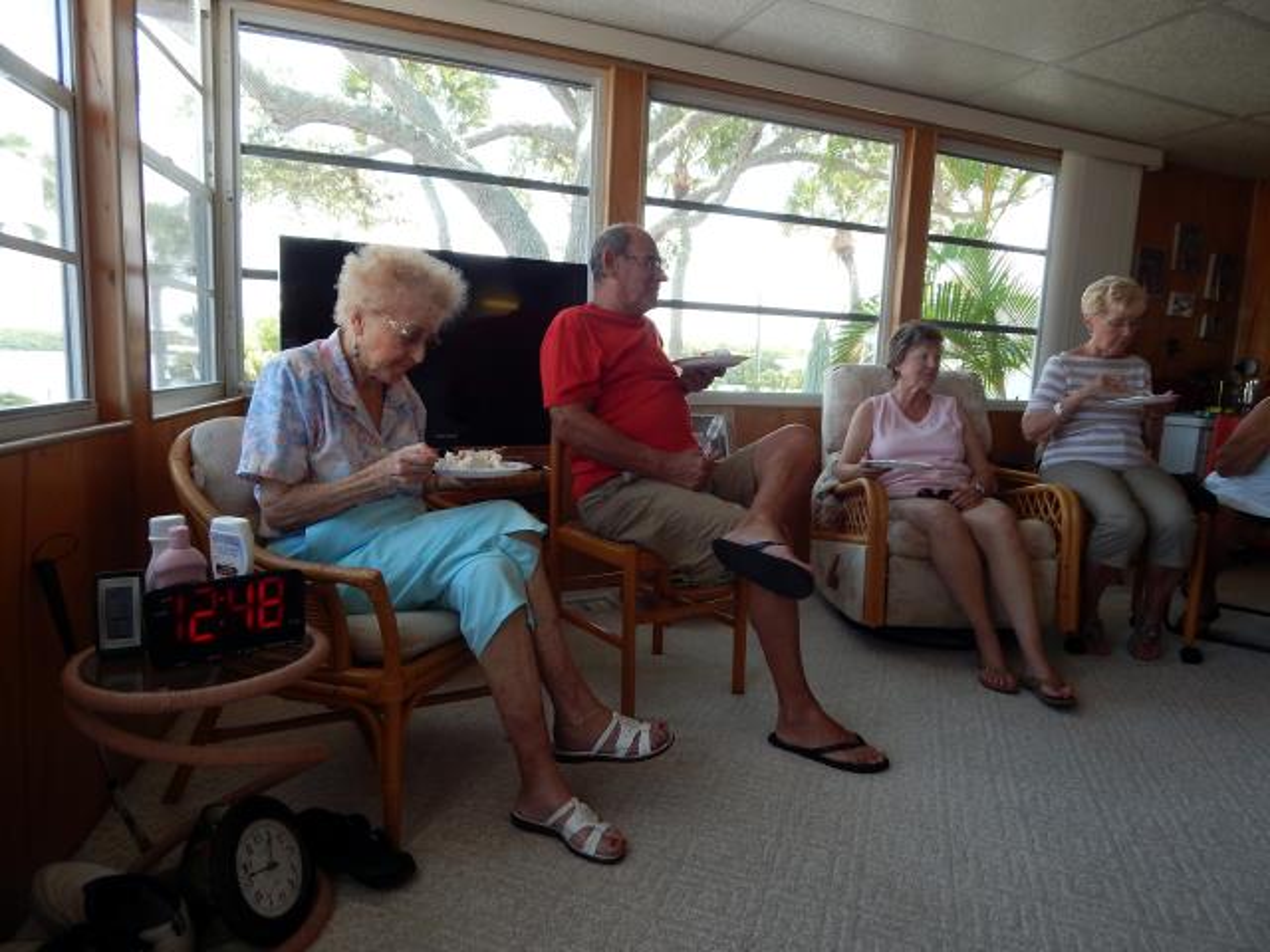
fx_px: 807
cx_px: 635
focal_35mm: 22
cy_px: 476
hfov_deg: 76.4
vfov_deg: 61.1
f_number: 3
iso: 125
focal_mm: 4
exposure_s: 1/100
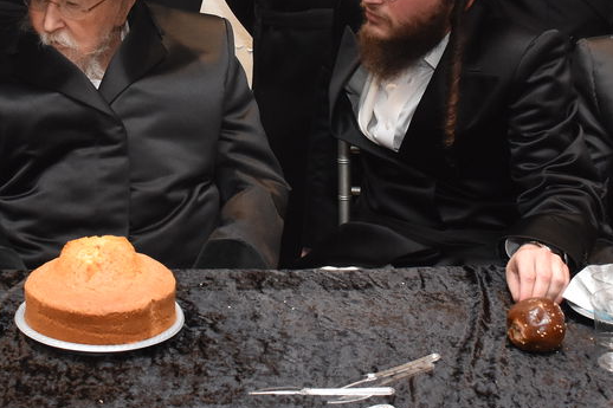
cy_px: 10
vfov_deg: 18.2
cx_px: 289
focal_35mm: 73
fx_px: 1243
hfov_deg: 27.7
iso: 2000
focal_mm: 18
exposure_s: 1/100
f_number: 5.6
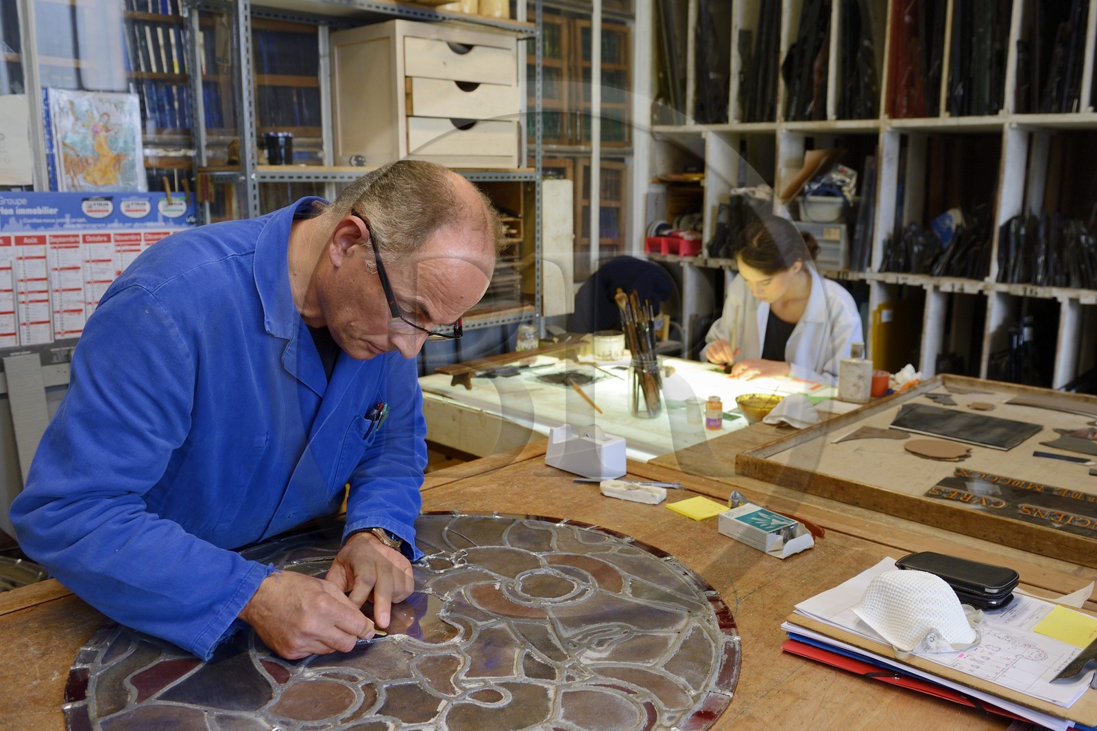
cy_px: 366
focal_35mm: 28
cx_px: 548
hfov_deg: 65.5
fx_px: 853
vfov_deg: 46.4
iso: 800
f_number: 5.6
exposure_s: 1/40
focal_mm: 28
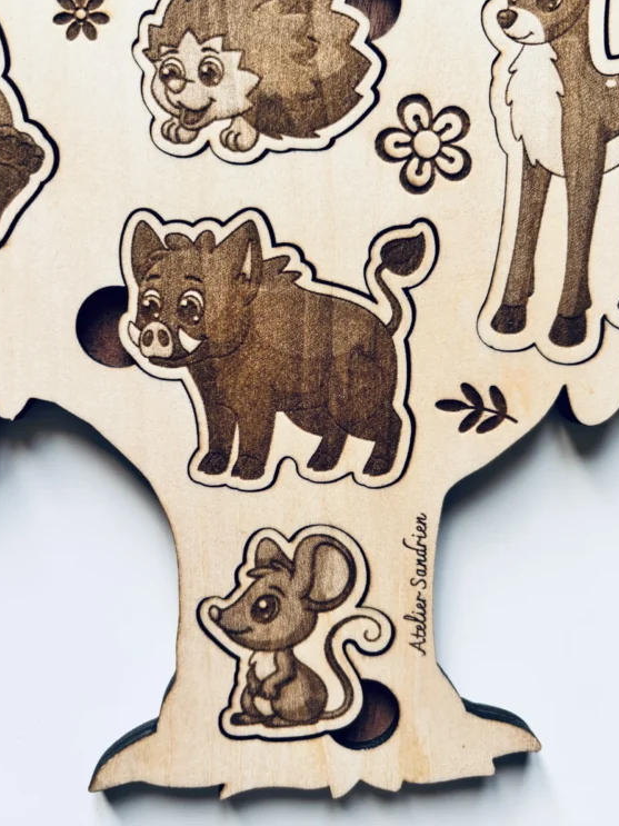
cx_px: 306
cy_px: 399
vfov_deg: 63.4
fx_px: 668
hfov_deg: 49.7
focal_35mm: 28
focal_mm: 5.96
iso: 125
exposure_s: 1/121
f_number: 1.6
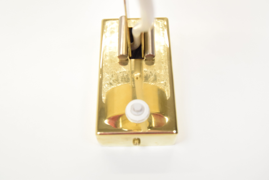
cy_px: 90
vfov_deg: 34.3
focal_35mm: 39
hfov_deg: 49.5
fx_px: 292
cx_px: 134
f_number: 6.3
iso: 1600
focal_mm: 26
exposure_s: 1/160
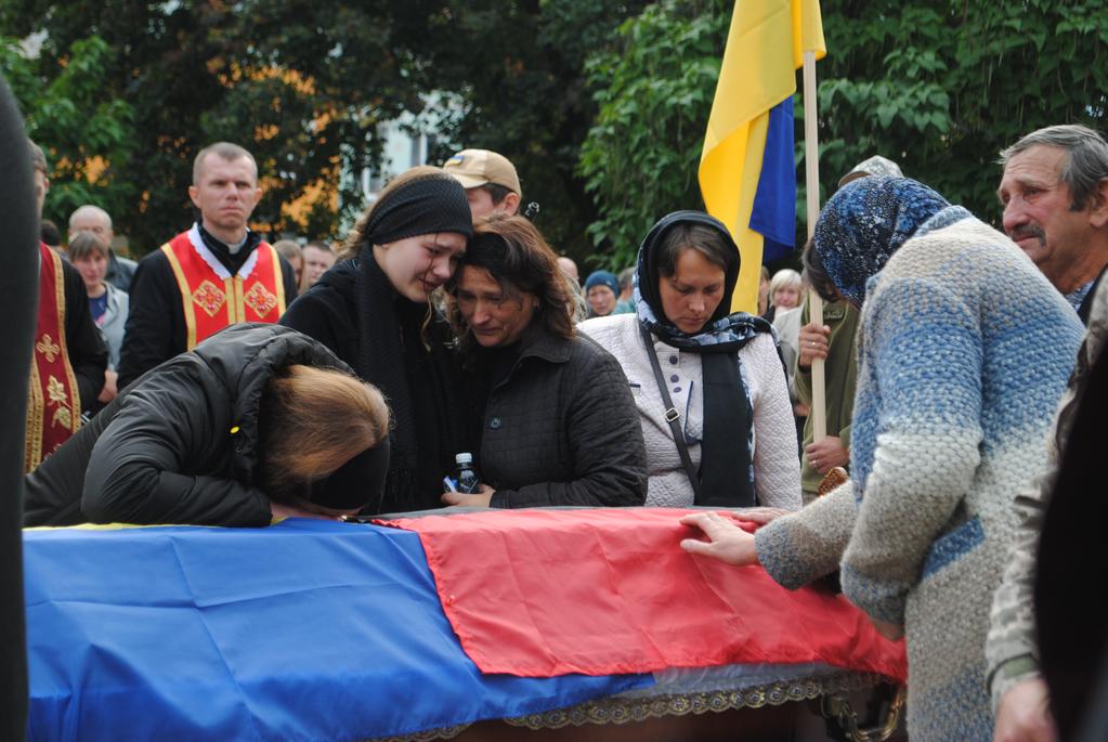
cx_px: 554
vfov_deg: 16.6
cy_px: 371
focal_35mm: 82
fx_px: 2542
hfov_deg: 24.6
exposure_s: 1/125
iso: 125
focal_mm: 55
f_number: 5.6
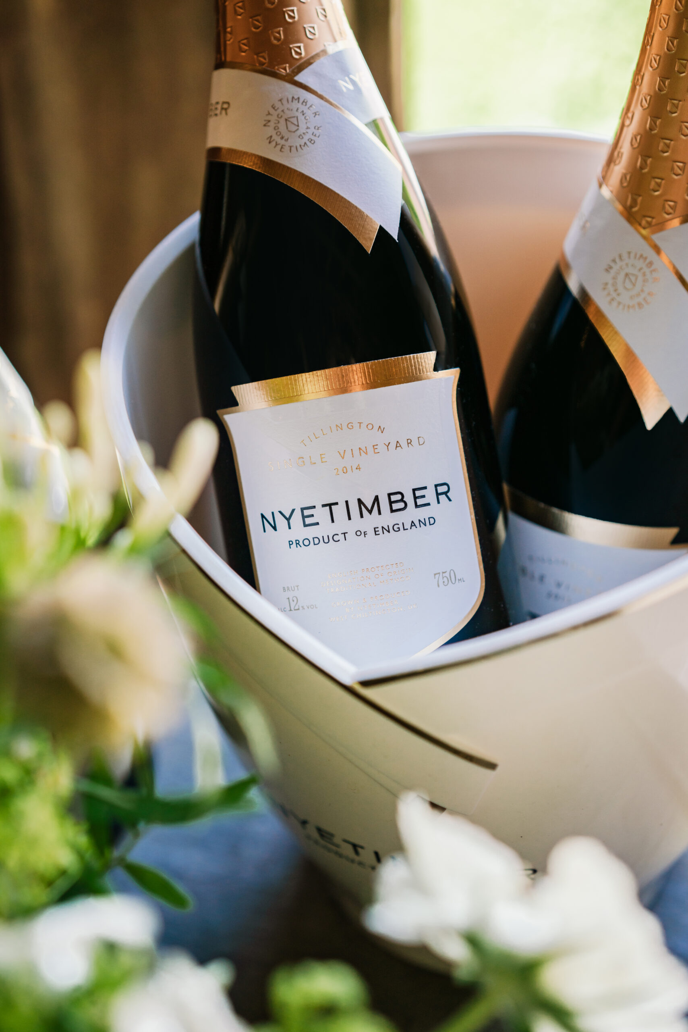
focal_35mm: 55
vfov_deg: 36.2
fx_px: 1576
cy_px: 516
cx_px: 344
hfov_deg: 24.6
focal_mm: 55
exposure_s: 1/250
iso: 250
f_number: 2.8
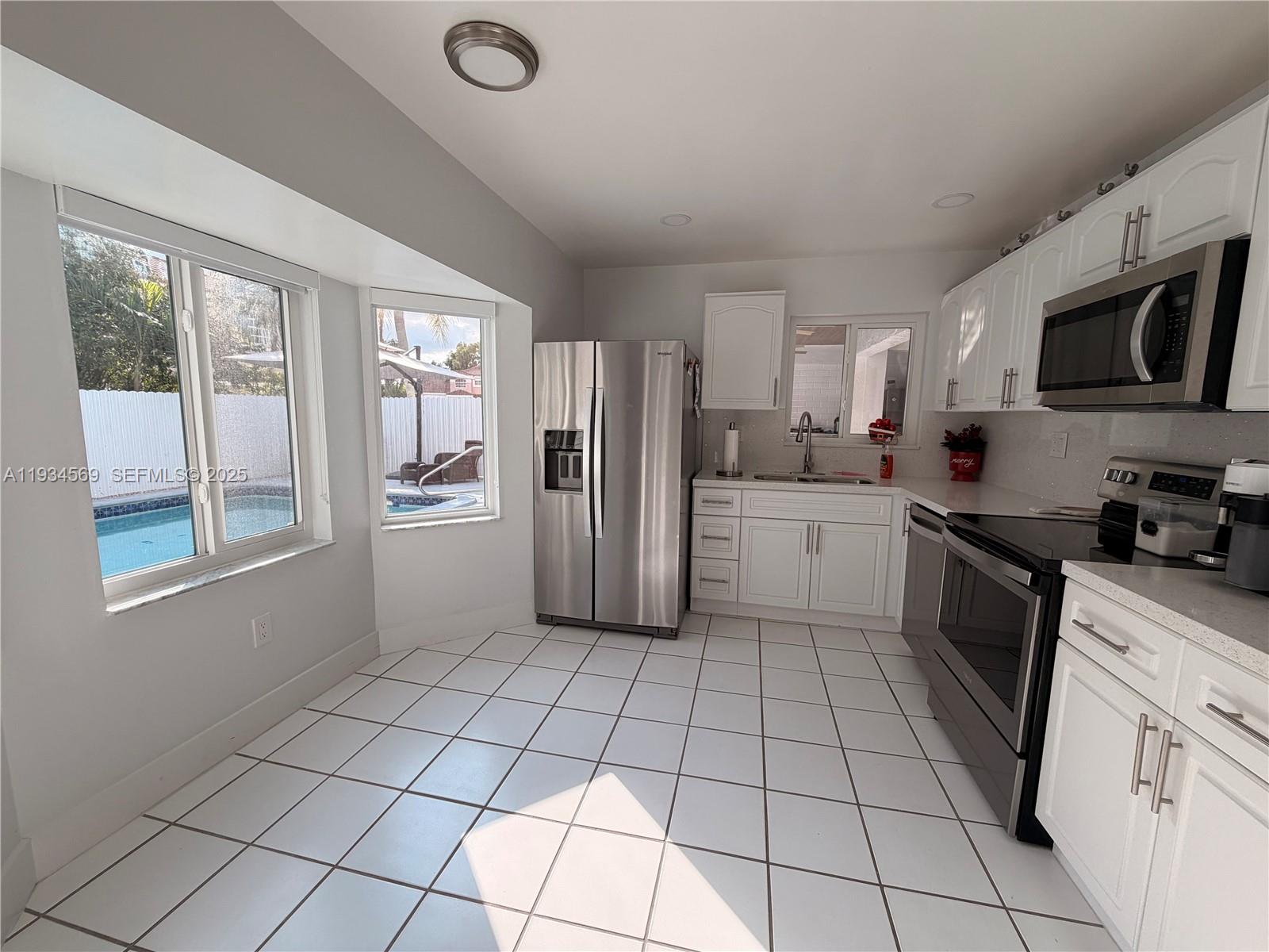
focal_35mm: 14
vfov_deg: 85.7
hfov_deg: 102.1
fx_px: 513
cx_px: 634
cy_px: 476
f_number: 2.2
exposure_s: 1/400
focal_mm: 2.22
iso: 50
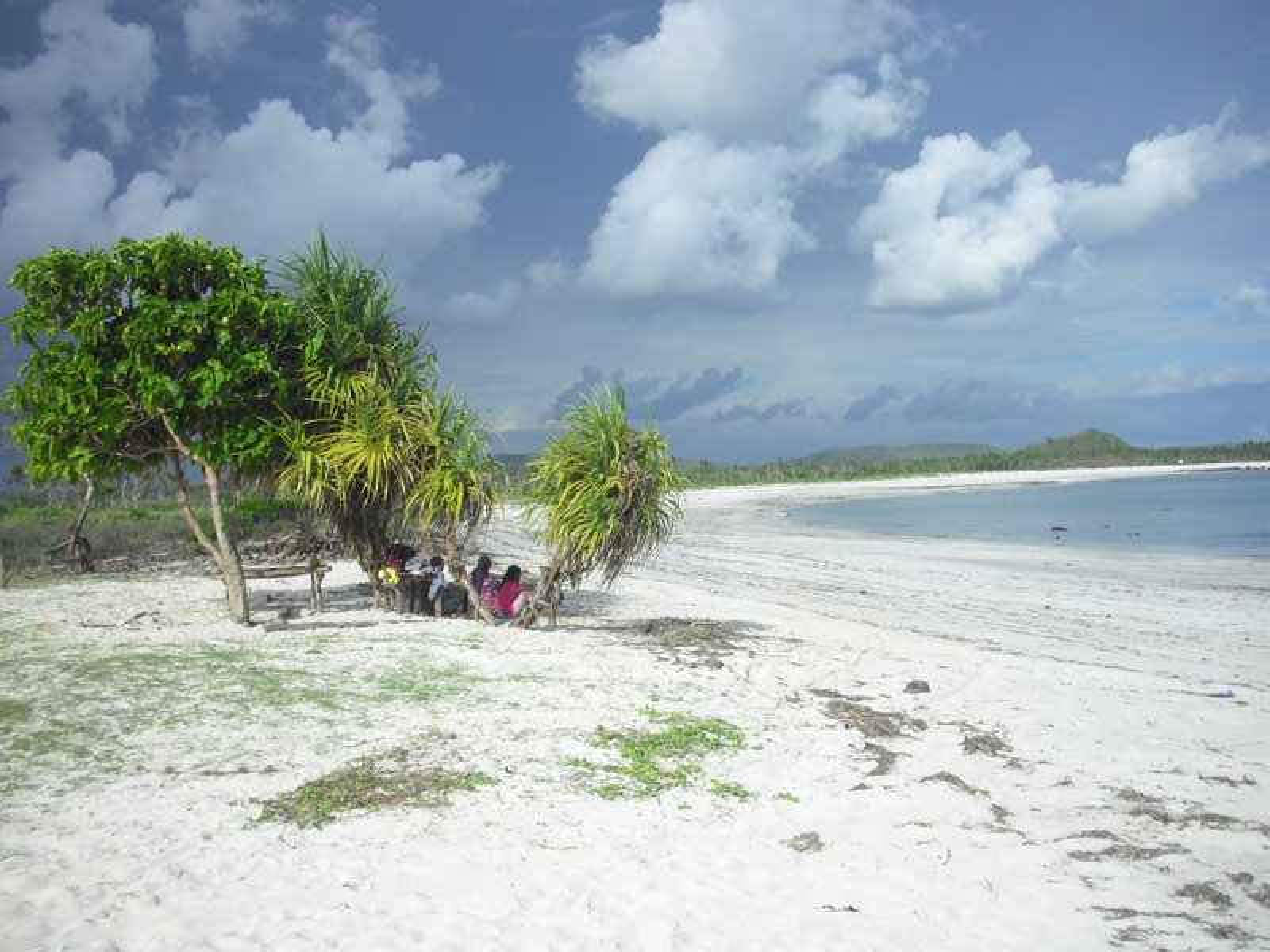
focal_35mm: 38
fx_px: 1394
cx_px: 635
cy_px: 476
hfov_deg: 49.0
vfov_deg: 37.7
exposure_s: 1/400
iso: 100
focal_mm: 6.2
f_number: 8
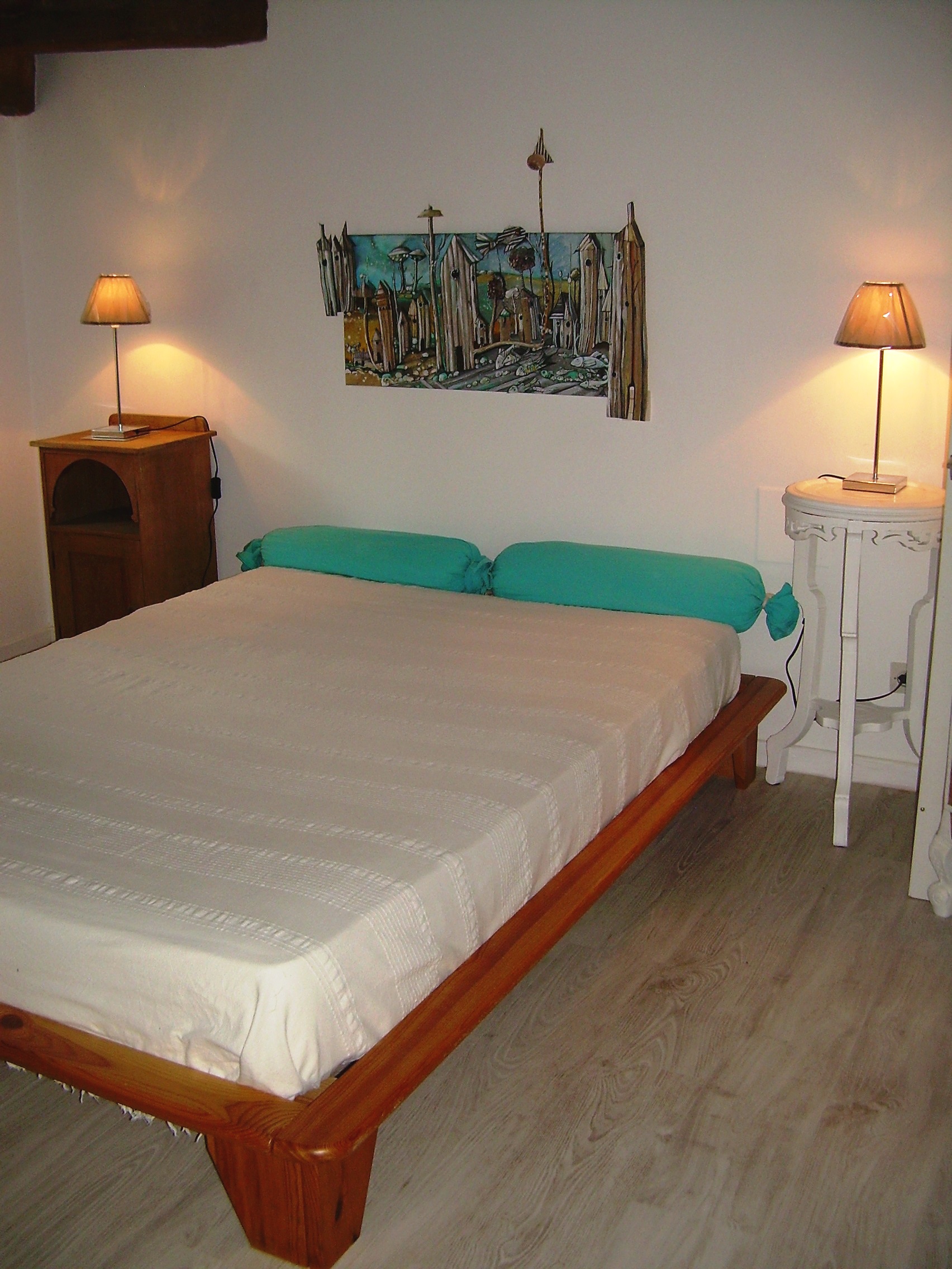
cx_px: 476
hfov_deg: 37.7
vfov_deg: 49.0
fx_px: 1393
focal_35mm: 38
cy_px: 634
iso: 50
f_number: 2.8
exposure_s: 1/60
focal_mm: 6.3
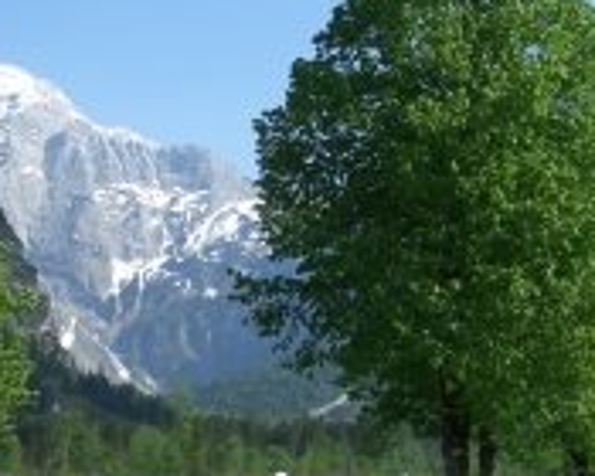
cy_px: 255
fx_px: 1374
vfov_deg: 19.7
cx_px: 156
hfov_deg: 24.2
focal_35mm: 78
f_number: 4.3
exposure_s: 1/500
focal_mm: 5.8
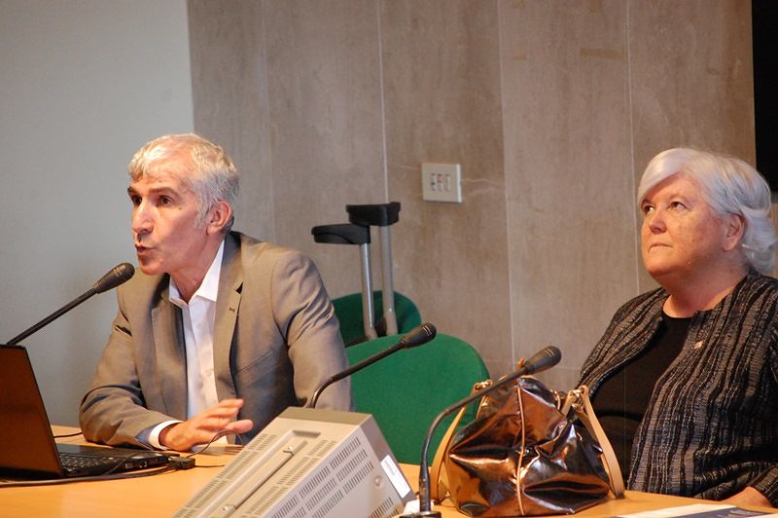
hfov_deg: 7.9
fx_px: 5668
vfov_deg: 5.2
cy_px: 259
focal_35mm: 262
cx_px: 389
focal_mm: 175
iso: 1600
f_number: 5.6
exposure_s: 1/50
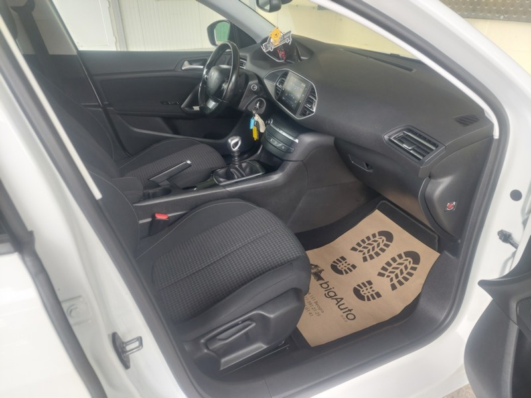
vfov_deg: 54.9
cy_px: 199
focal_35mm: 25
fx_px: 383
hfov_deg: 69.4
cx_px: 266
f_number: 1.8
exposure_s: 1/50
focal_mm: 5.23
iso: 200
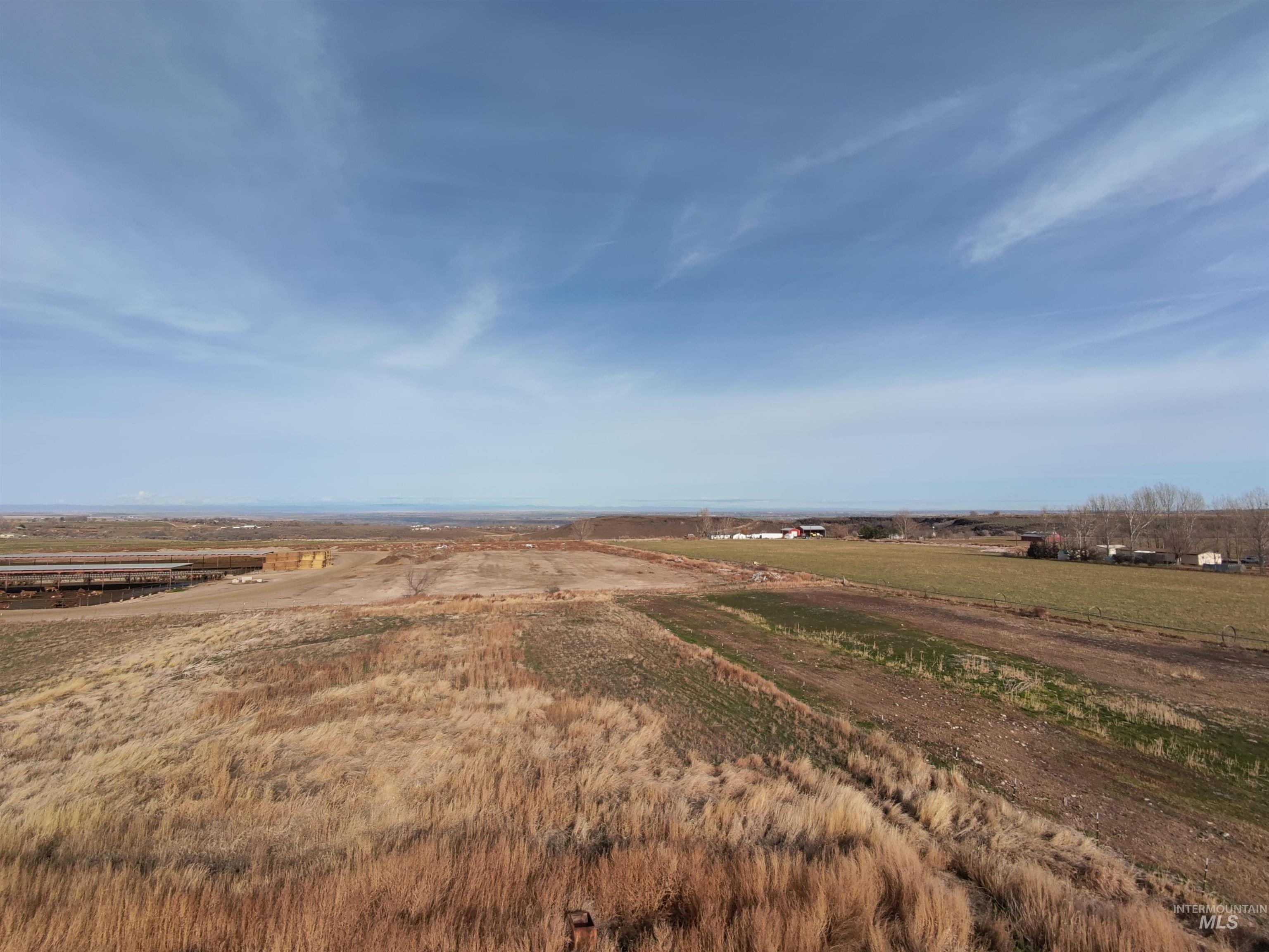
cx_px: 634
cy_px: 476
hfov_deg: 94.5
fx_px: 587
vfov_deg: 78.1
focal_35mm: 16
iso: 100
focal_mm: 16
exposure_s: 1/1474
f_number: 2.55
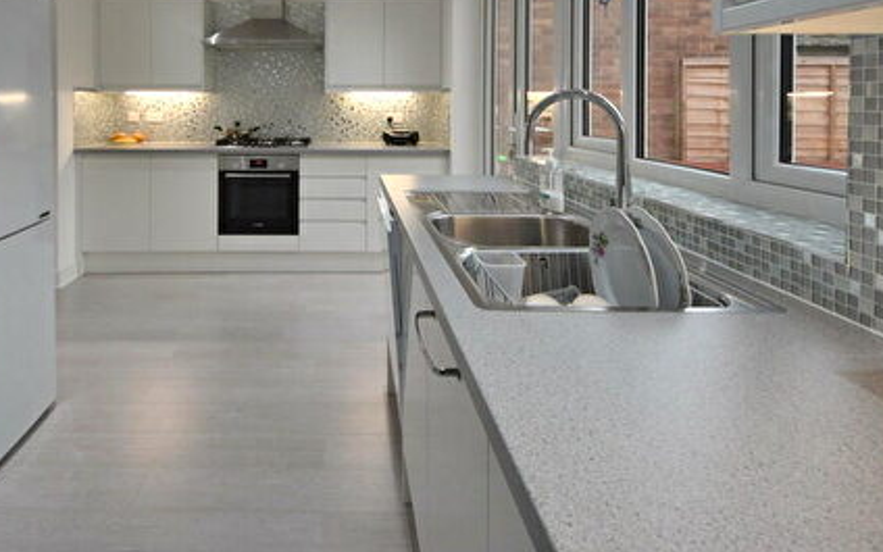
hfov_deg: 57.7
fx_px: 790
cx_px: 335
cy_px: 105
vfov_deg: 37.1
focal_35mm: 33
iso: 500
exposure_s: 1/125
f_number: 5.6
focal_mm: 13
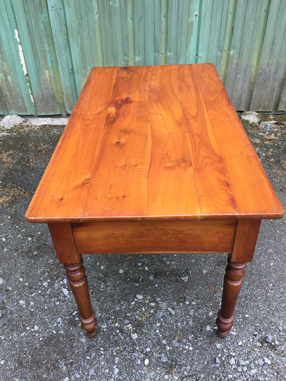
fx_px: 319
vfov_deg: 61.7
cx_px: 143
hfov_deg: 48.2
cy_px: 190
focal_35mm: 29
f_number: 2.2
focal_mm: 4.15
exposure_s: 1/100
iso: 50
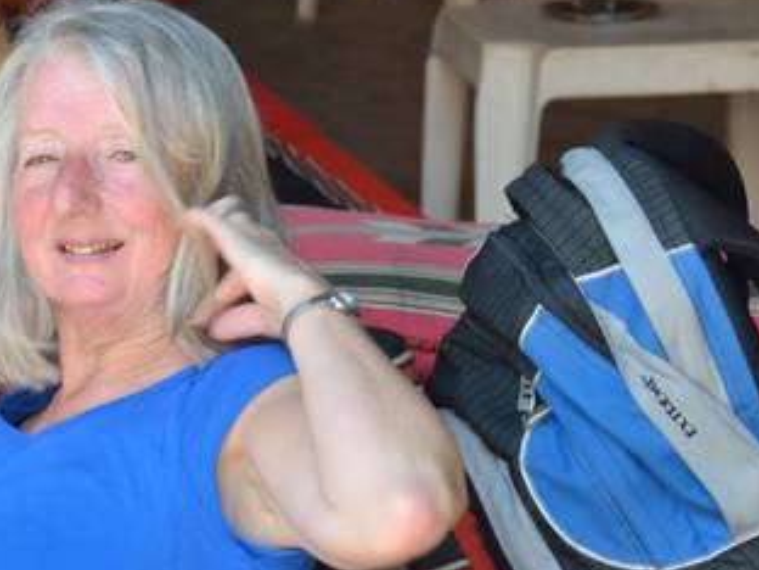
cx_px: -56
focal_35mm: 226
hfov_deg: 8.7
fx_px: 4955
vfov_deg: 6.6
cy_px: 218
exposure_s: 1/30
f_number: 5.6
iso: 100
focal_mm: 70
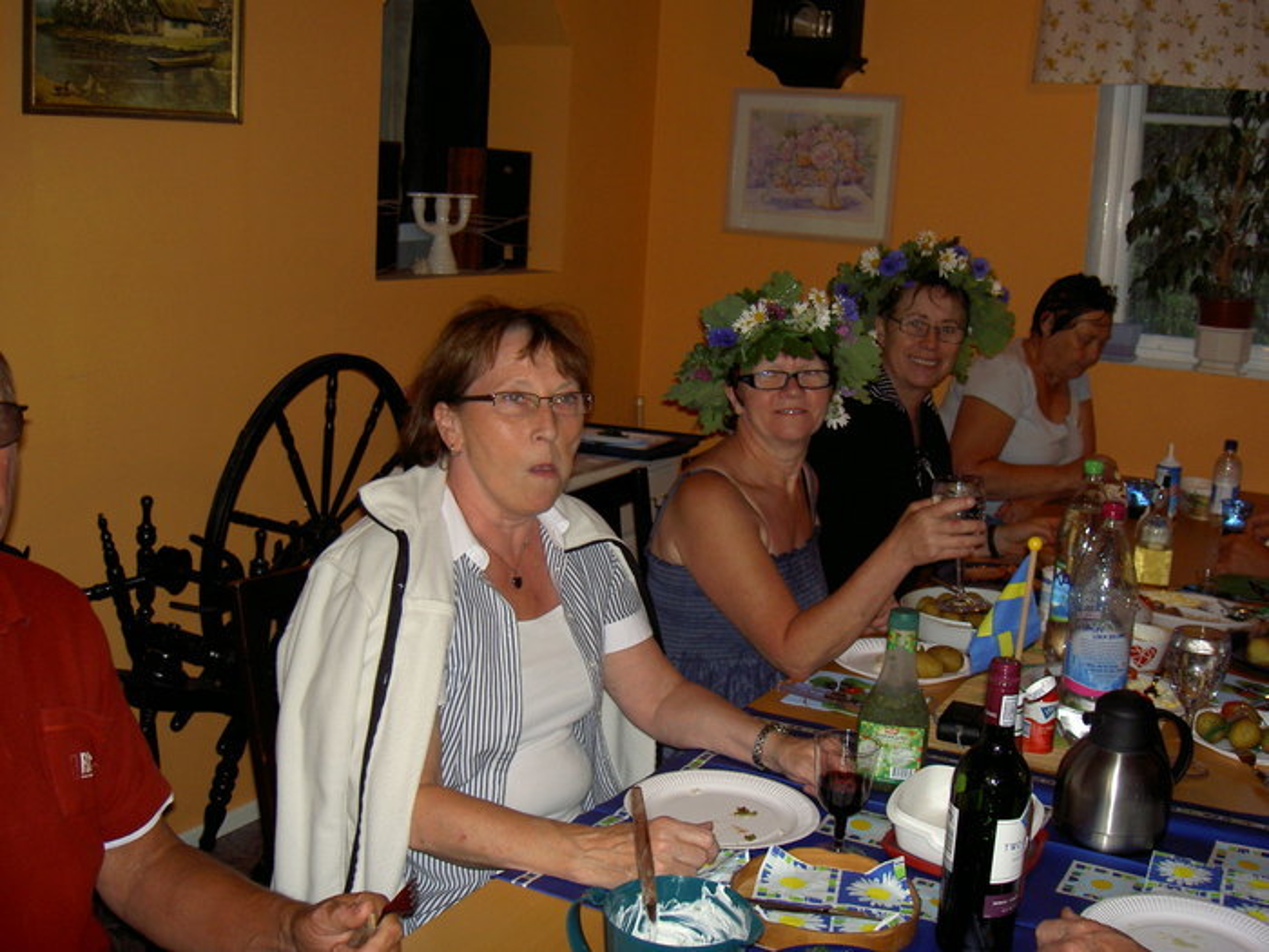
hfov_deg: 47.9
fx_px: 1430
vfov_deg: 36.8
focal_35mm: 39
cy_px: 476
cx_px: 634
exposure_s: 1/60
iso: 100
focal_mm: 8
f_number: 2.8
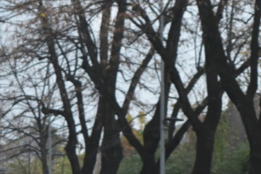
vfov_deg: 4.9
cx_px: 38
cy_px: 265
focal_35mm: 278
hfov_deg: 7.4
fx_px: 2012
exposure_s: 1/60
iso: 1000
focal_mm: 55
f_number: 5.6
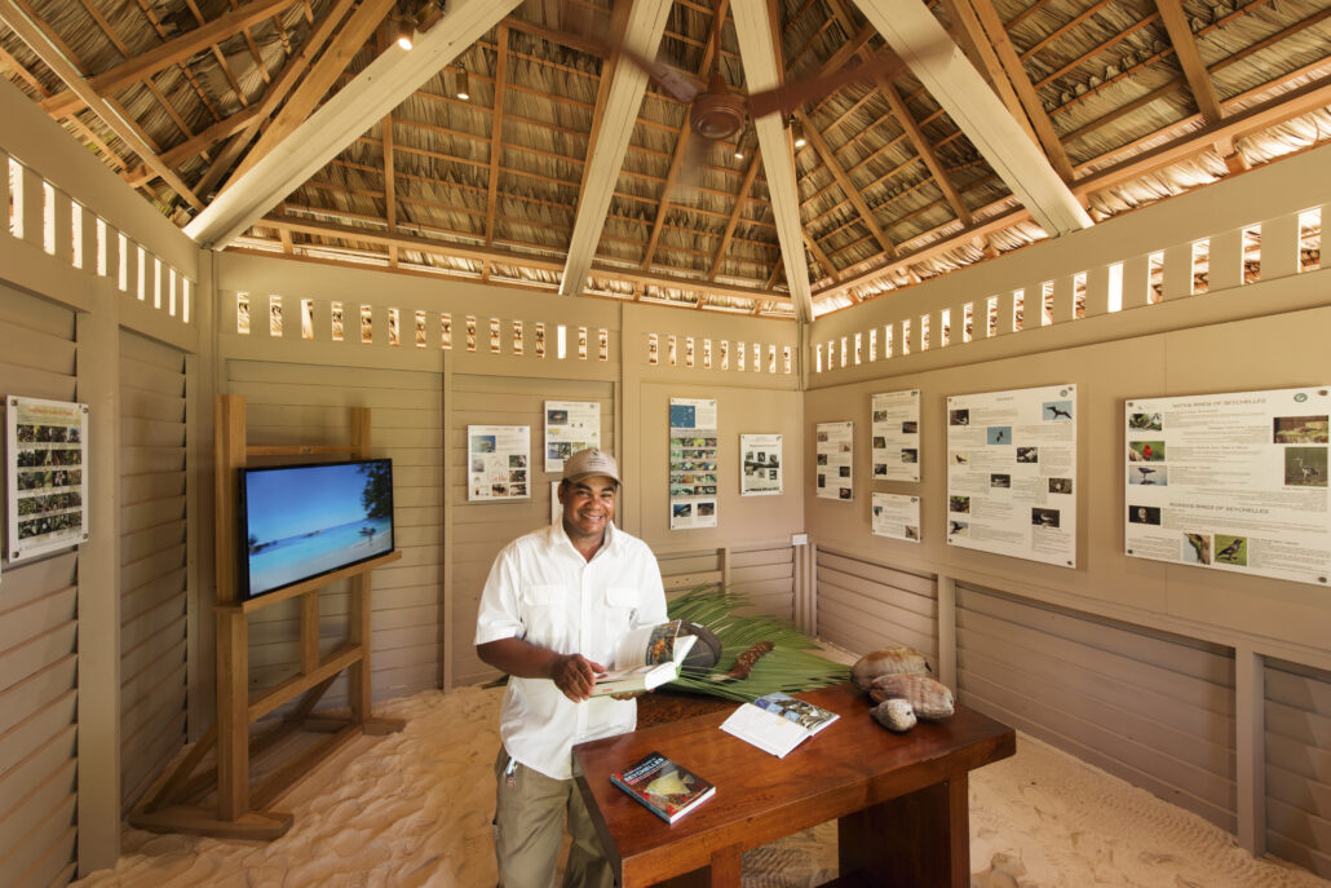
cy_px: 444
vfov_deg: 81.2
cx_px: 666
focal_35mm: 14
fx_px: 518
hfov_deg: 104.2
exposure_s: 1/6
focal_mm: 14
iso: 200
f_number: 11
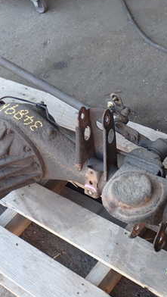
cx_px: 70
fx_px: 472
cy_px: 165
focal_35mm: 60
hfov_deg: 20.1
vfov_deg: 34.8
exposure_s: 1/80
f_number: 2.5
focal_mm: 6.37
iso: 160
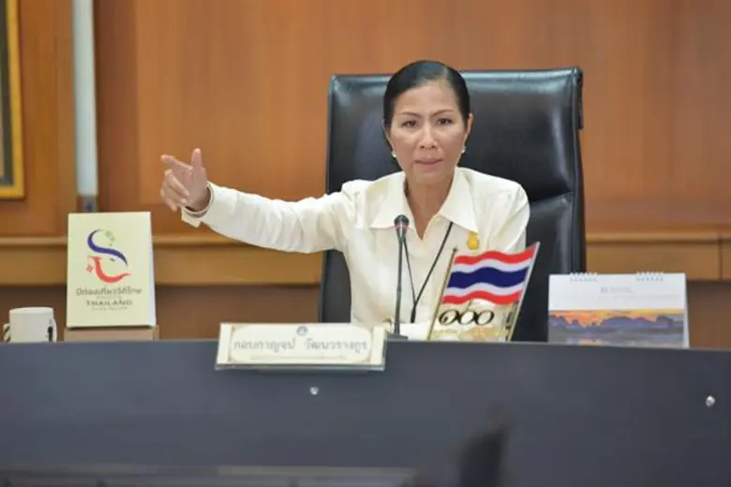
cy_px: 244
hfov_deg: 10.3
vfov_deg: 6.9
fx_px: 4061
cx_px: 366
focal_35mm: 200
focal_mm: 200
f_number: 3.3
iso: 1600
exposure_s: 1/180
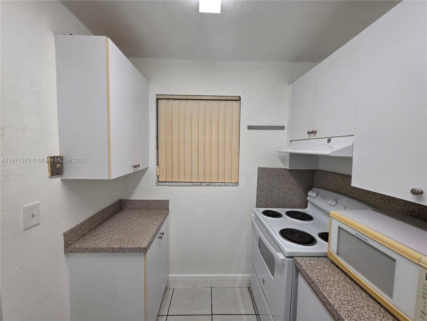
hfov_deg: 106.2
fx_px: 160
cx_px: 214
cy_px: 160
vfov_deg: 89.9
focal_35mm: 13
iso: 100
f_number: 1.9
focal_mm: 2.2
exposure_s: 1/120
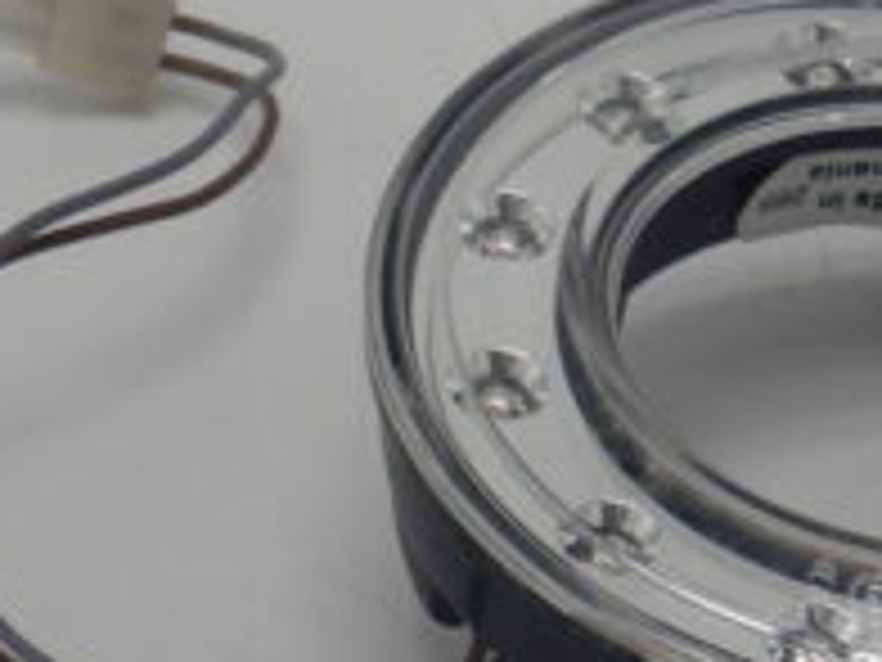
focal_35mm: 368
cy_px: 428
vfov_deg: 4.0
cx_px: 796
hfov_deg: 5.4
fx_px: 9376
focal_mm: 21.5
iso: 125
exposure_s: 1/200
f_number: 4.9
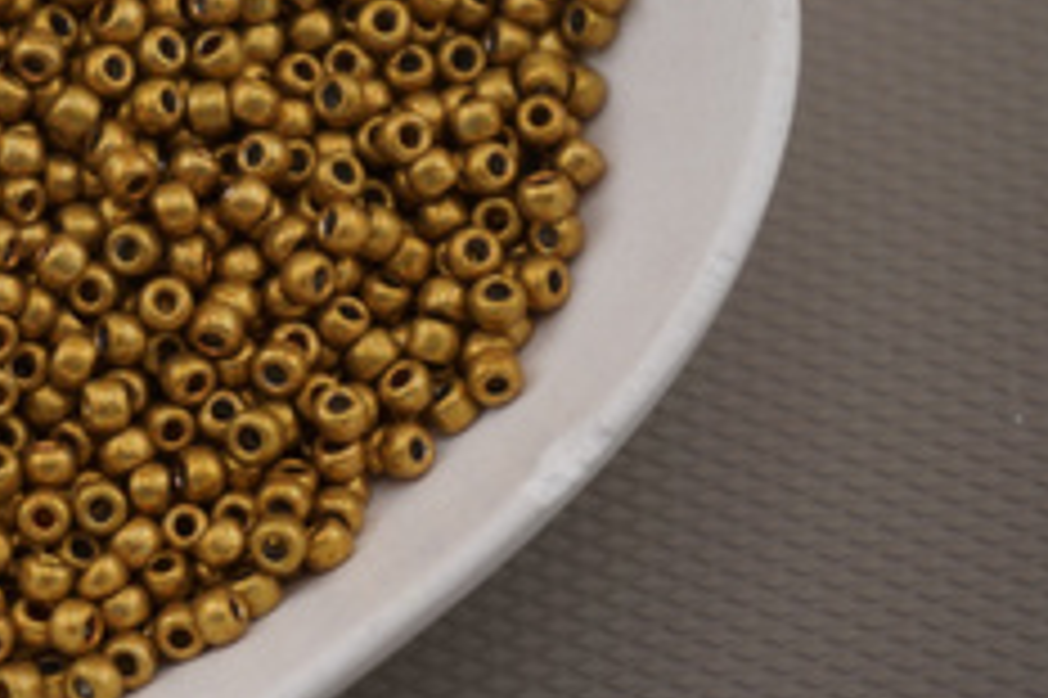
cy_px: 212
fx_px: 4043
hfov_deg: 14.6
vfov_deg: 9.8
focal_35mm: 139
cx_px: 99
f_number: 6.3
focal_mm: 48
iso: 100
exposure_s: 1/80
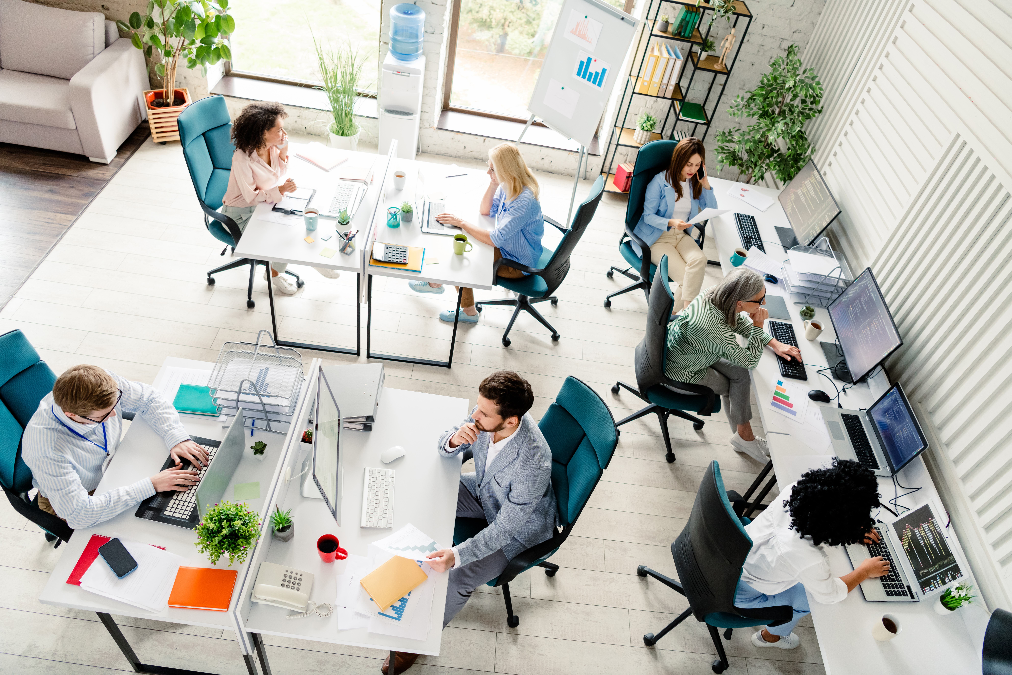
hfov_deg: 73.7
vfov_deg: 53.1
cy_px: 338
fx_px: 675
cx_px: 506
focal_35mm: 24
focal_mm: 24
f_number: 2.8
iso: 1000
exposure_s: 1/80
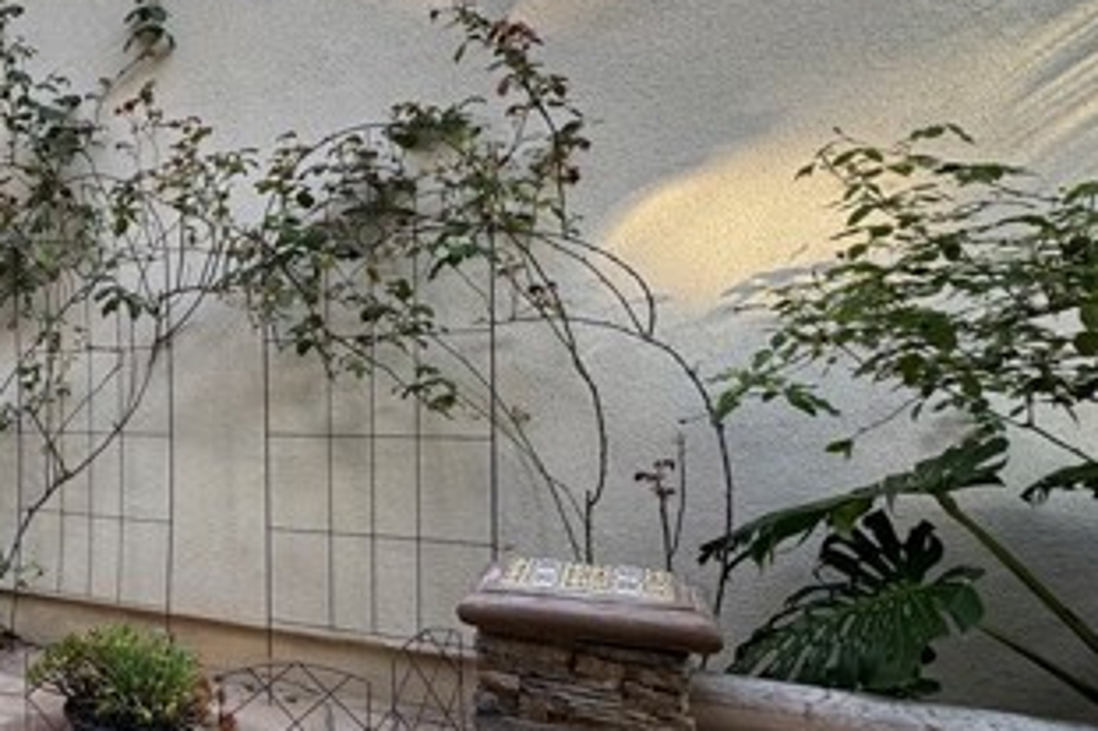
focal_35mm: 30
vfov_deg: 43.5
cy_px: 399
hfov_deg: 49.6
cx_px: -18
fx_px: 914
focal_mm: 2.22
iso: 40
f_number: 2.2
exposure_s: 1/99
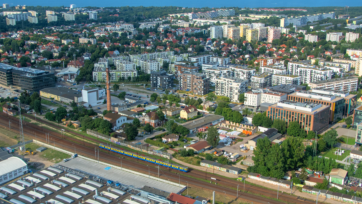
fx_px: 365
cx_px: 184
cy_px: 107
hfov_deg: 52.8
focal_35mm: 38
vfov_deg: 31.2
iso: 250
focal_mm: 22
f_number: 9
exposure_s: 1/640
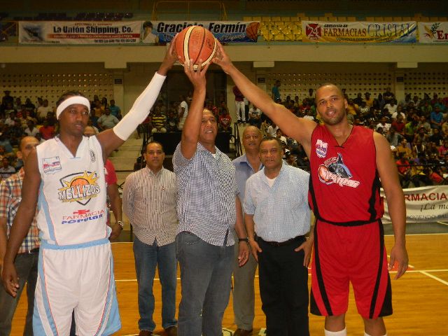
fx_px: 466
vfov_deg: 39.7
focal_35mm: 36
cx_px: 224
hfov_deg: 51.4
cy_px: 168
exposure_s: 1/30
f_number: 3.7
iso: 266
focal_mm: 6.4
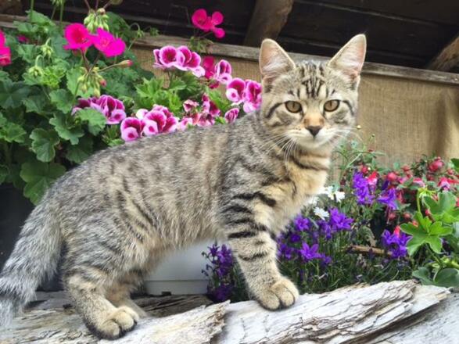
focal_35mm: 29
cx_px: 230
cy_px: 172
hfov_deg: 61.7
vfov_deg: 48.2
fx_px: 384
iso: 32
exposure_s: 1/141
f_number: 2.2
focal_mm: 4.15
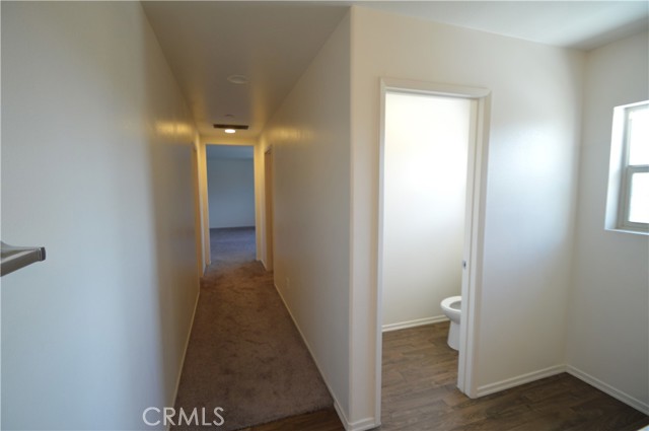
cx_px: 324
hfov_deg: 100.5
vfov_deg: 77.2
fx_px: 270
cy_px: 216
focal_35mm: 15
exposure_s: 1/60
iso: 400
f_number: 4
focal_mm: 10
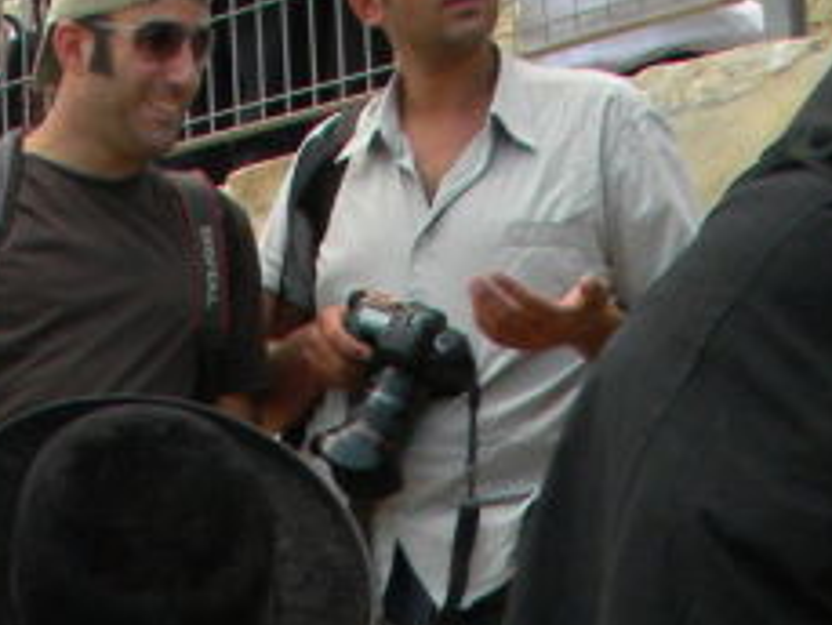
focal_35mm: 125
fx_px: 3006
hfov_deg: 14.4
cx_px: -516
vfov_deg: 10.7
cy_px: 1294
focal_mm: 5
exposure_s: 1/500
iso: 127
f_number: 3.5
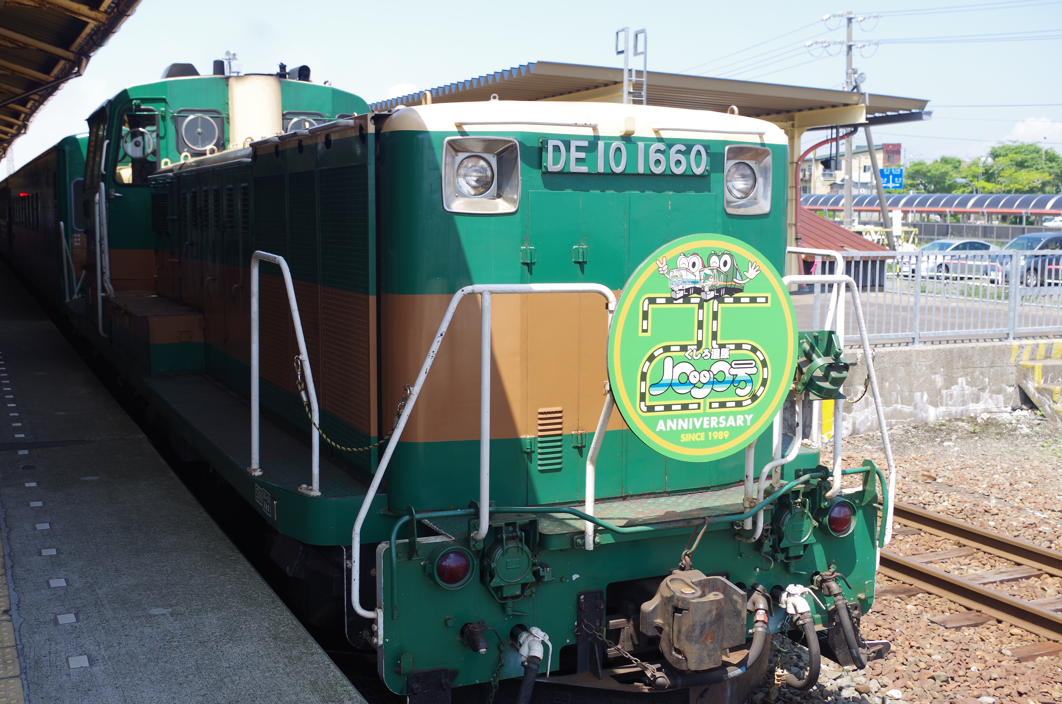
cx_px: 531
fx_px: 1242
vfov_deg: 31.6
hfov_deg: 46.3
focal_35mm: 42
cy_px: 352
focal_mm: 28.13
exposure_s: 1/160
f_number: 6.3
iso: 100
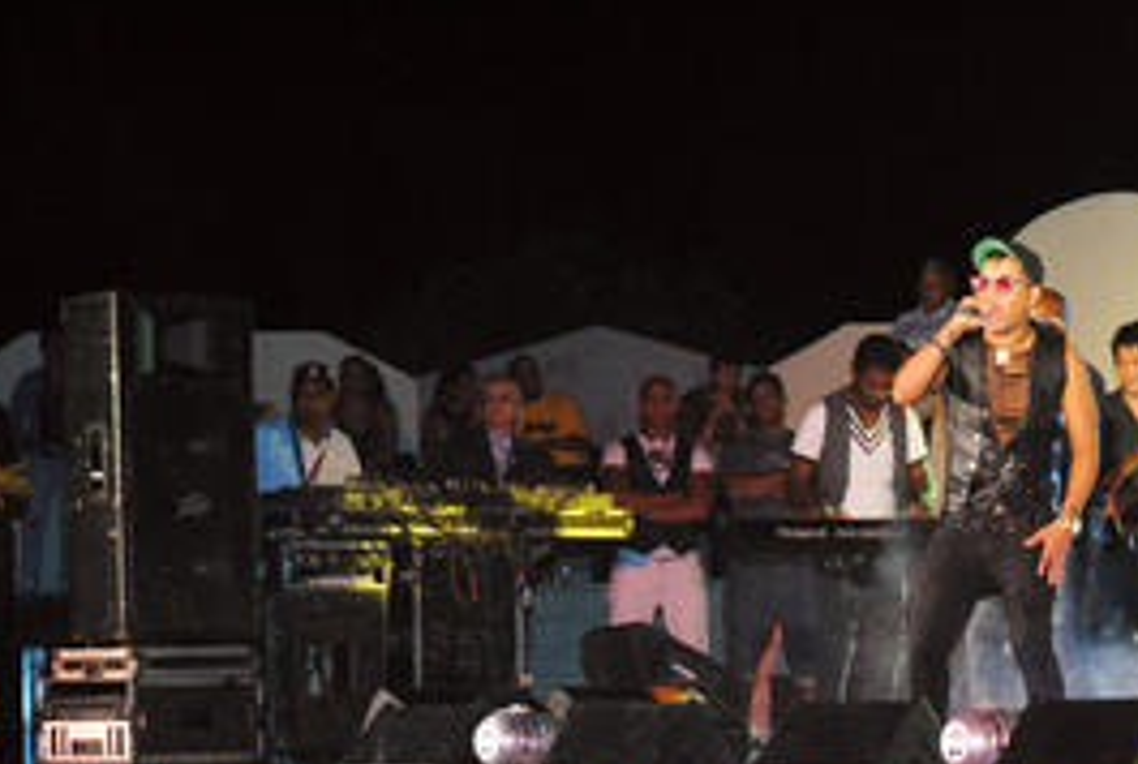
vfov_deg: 8.8
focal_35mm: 156
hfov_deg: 13.1
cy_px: 708
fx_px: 4942
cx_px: 704
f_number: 5.6
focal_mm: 46
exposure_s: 1/50
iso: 800
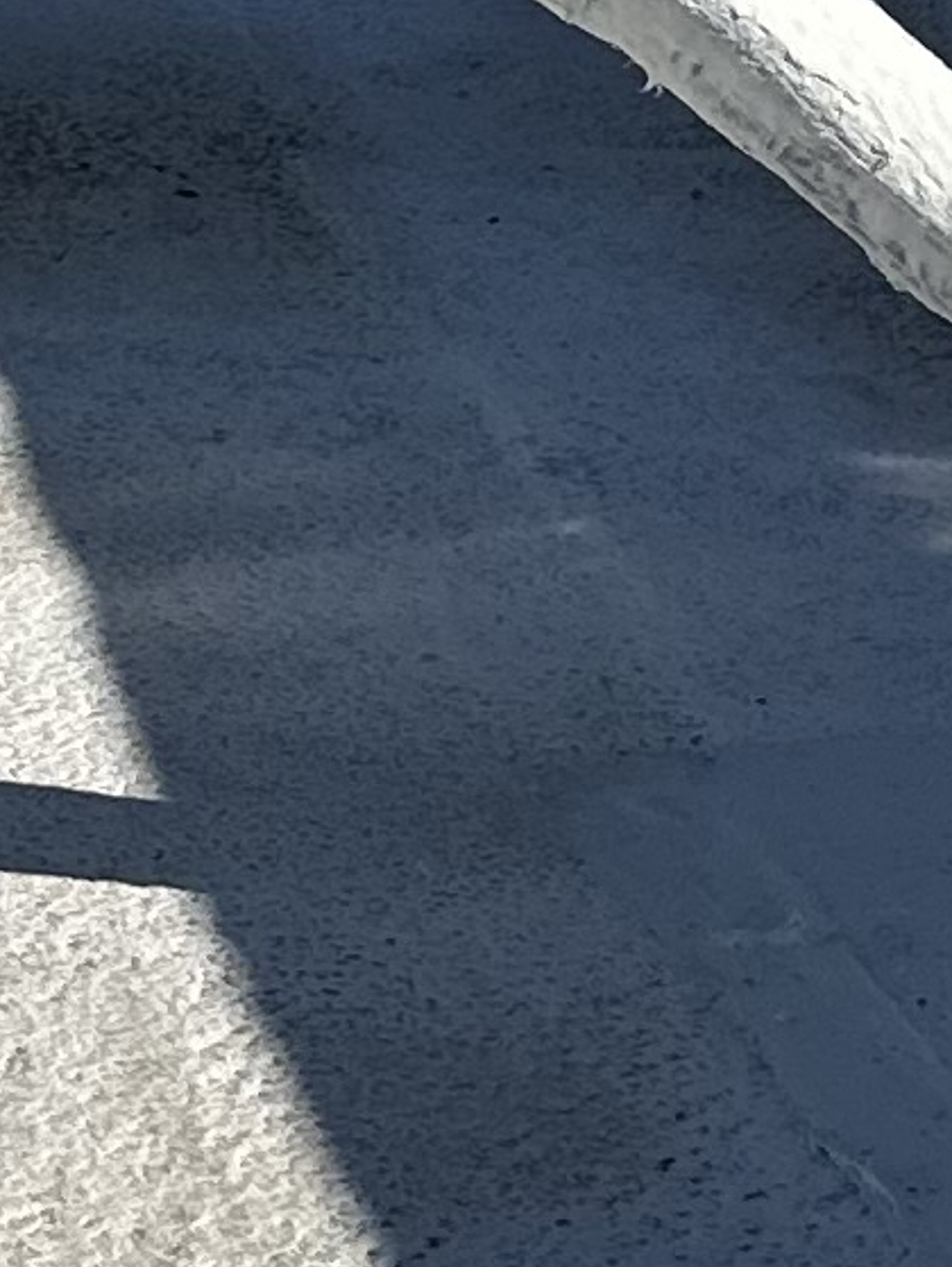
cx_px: -685
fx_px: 6336
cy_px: -956
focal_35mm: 173
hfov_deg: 8.3
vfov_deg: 10.8
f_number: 1.78
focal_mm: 6.86
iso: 80
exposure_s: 1/10753
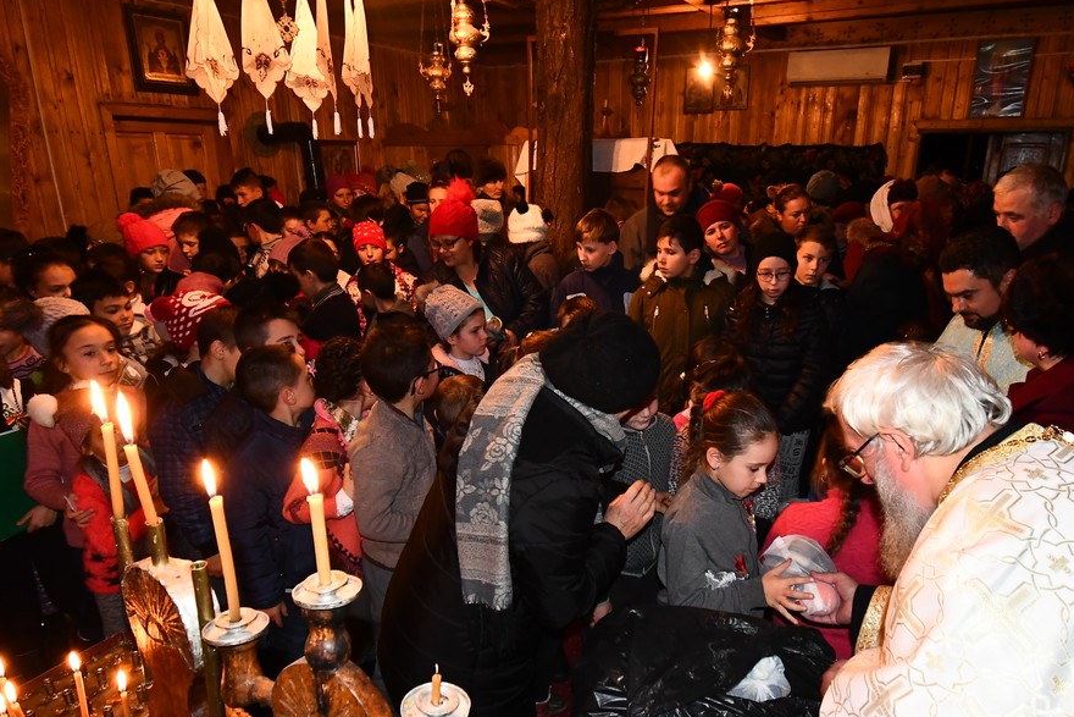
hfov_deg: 75.9
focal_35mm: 23
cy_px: 415
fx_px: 686
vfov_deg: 54.9
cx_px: 591
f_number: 4.5
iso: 2000
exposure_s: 1/30
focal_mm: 10
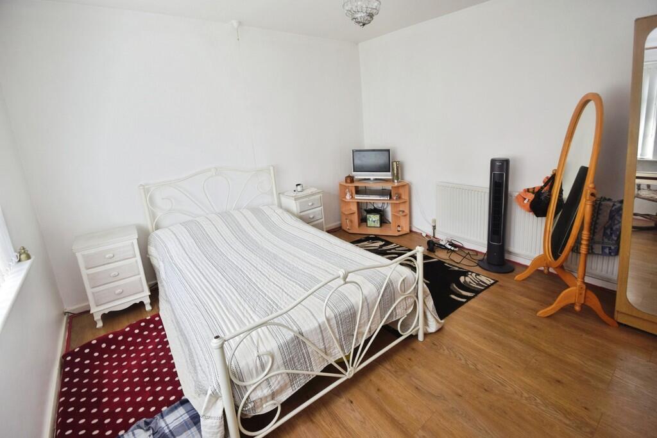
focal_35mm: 15
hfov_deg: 100.4
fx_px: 274
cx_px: 328
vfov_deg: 77.3
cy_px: 219
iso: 400
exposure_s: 1/125
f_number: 5.6
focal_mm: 10
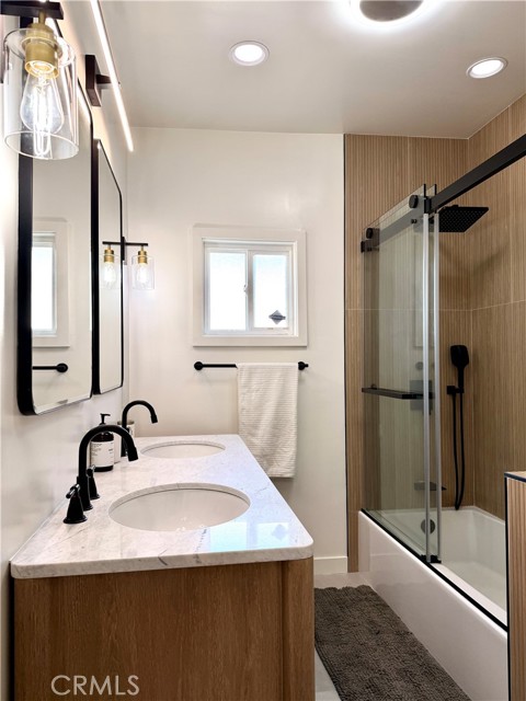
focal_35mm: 24
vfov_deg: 71.6
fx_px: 486
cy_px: 350
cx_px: 263
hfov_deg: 56.8
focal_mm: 6.76
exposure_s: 1/188
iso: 100
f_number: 1.78
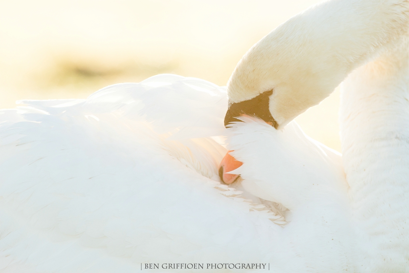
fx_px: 4545
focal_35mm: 400
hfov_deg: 5.2
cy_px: 136
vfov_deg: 3.4
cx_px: 204
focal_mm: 400
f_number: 5.6
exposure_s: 1/1000
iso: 160
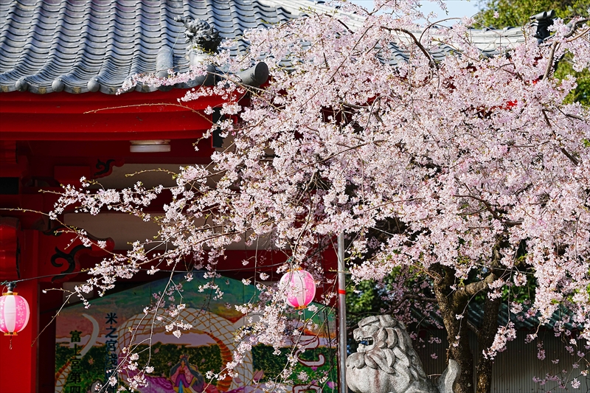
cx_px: 295
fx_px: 1720
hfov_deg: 19.5
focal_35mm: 105
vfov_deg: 13.0
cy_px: 196
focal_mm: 105
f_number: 6.3
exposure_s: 1/320
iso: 100
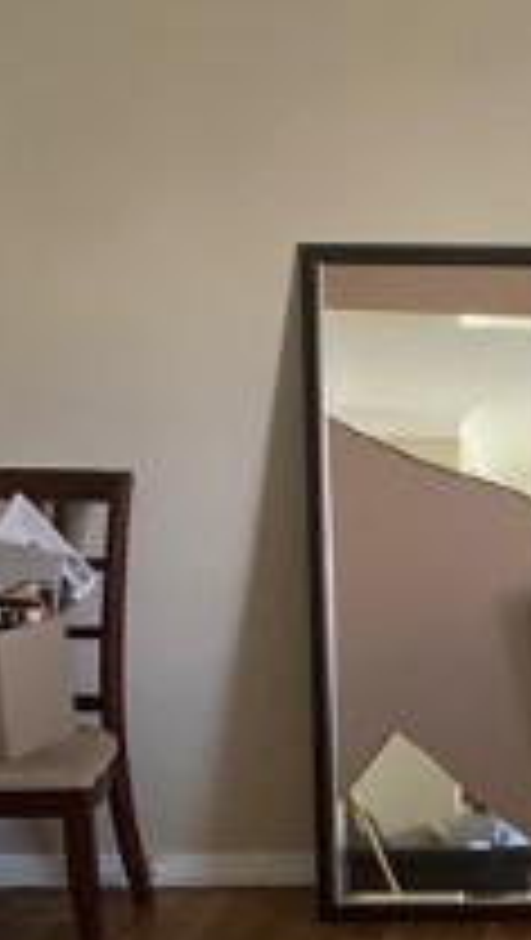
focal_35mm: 104
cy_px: 927
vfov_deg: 19.9
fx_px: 2596
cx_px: 922
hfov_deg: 11.0
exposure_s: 1/17
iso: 40
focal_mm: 4.25
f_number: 1.8
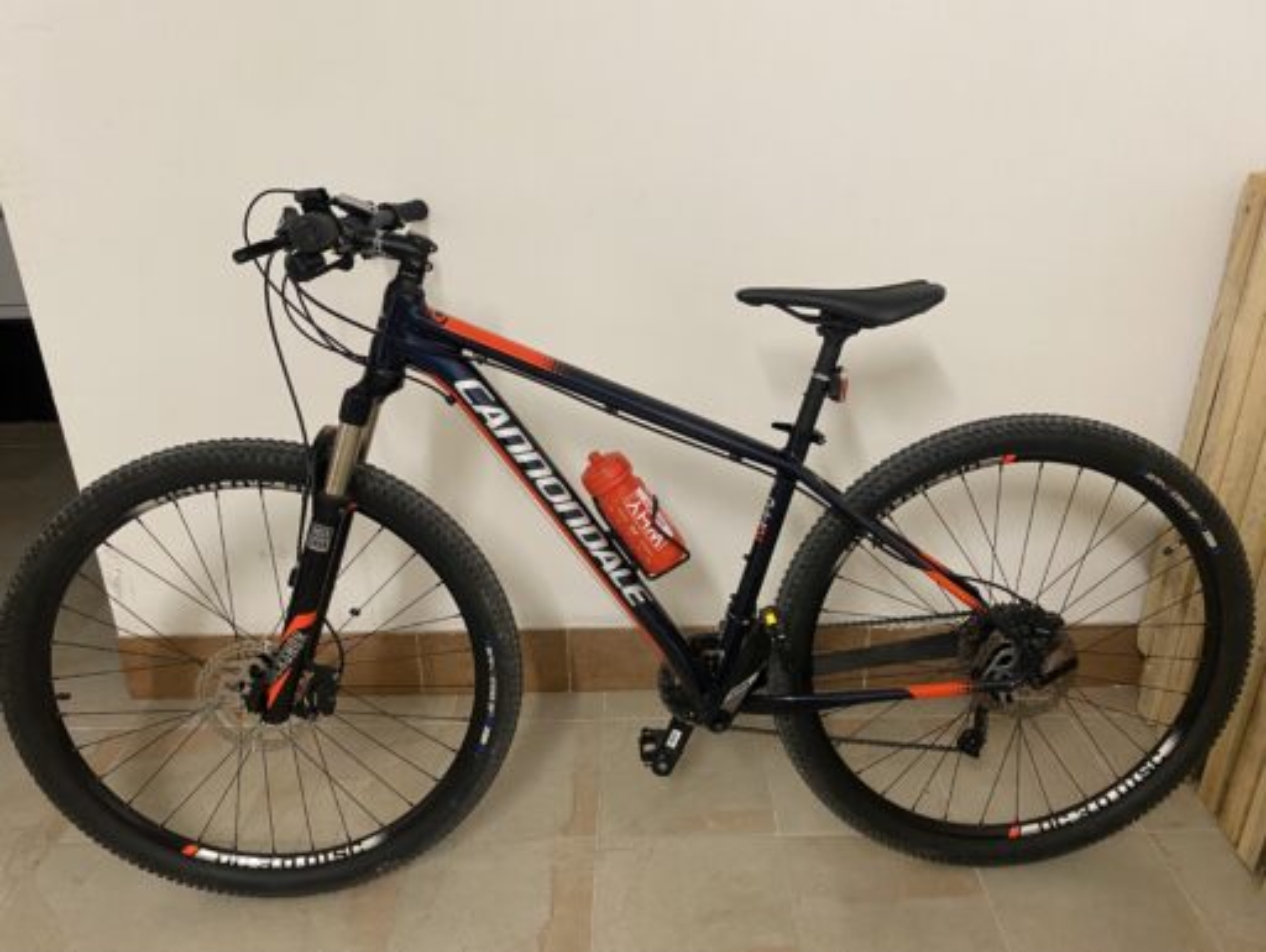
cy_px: 476
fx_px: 952
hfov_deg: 67.3
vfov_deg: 53.1
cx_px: 633
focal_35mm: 26
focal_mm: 4.25
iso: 320
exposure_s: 1/33
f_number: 1.8
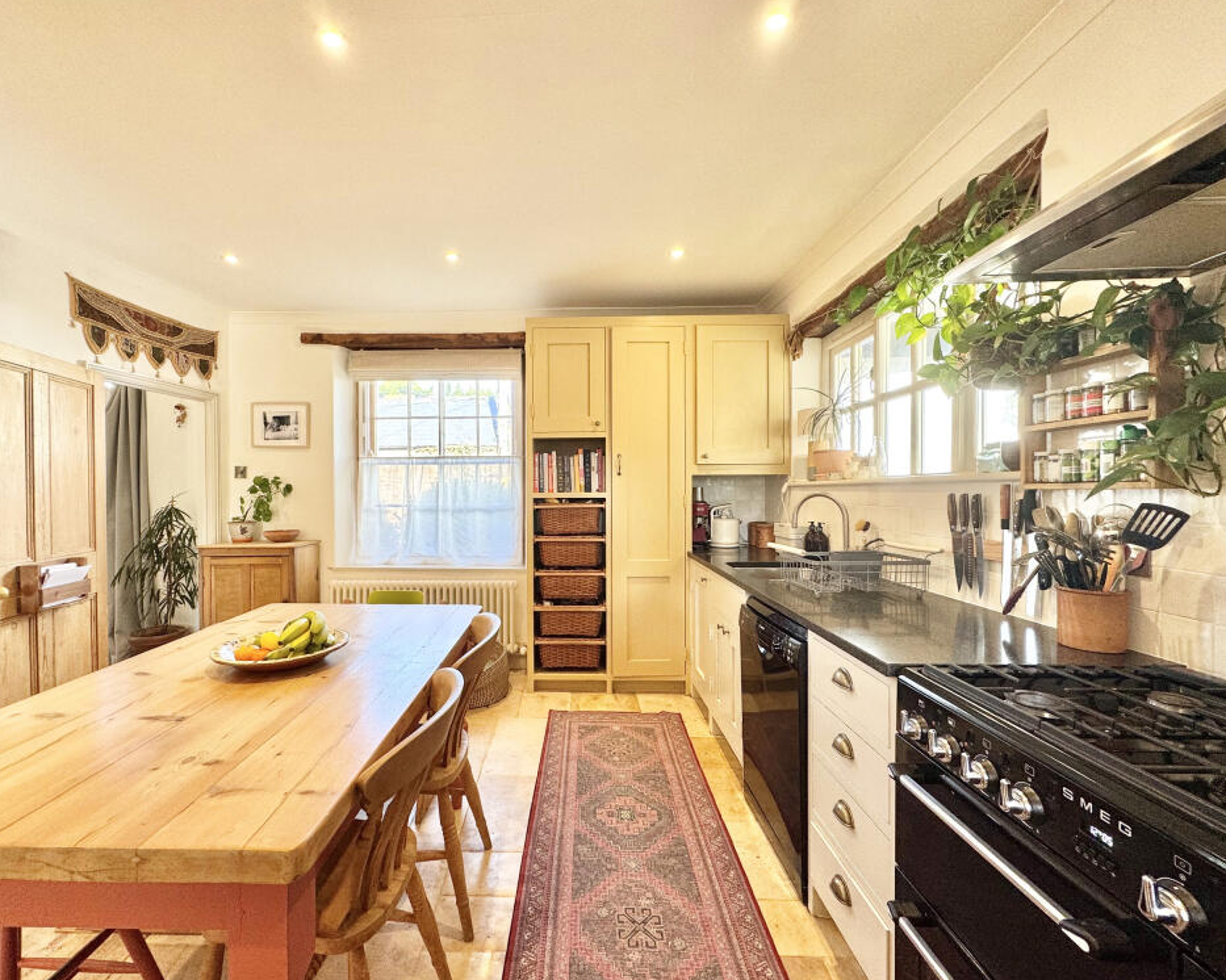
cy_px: 498
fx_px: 544
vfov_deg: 84.0
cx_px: 558
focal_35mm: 15
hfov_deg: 96.6
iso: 100
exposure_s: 1/100
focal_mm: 2.22
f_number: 2.2
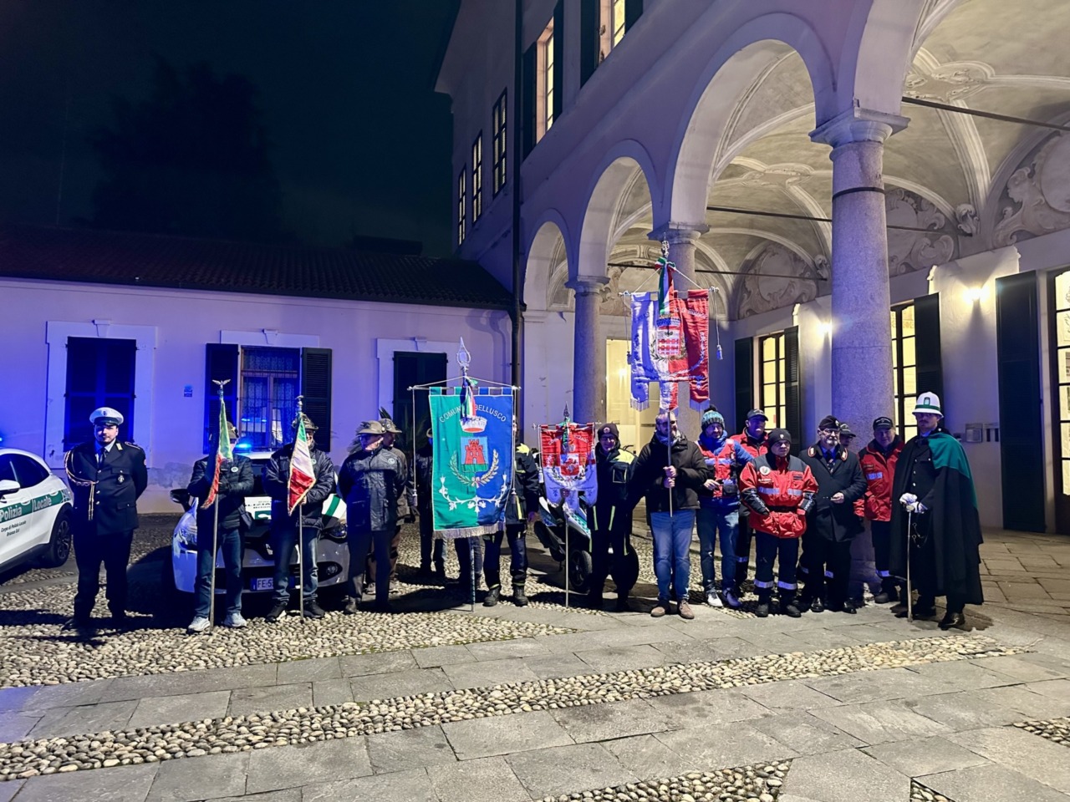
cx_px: 535
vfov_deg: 56.8
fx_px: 742
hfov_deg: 71.6
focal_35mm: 24
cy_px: 401
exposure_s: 1/33
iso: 800
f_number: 1.78
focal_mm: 6.86
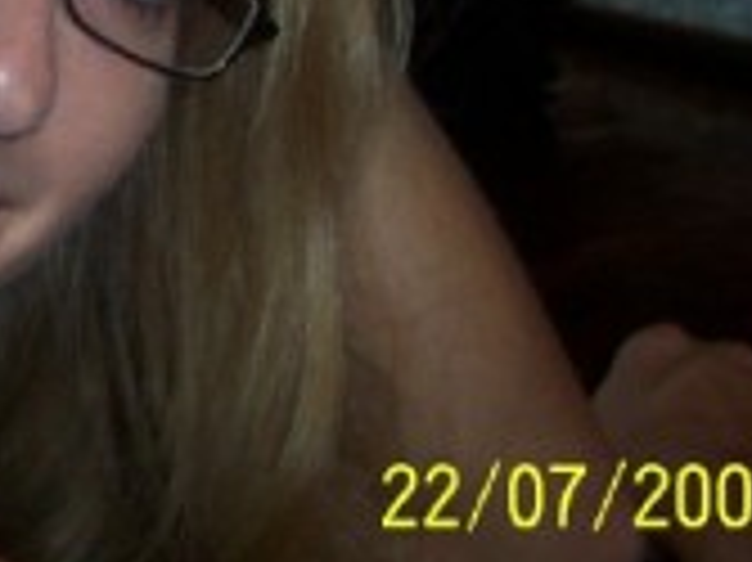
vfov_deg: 14.4
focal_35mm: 100
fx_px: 2171
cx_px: -108
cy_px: -70
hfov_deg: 18.8
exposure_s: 1/60
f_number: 2.8
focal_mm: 5.6
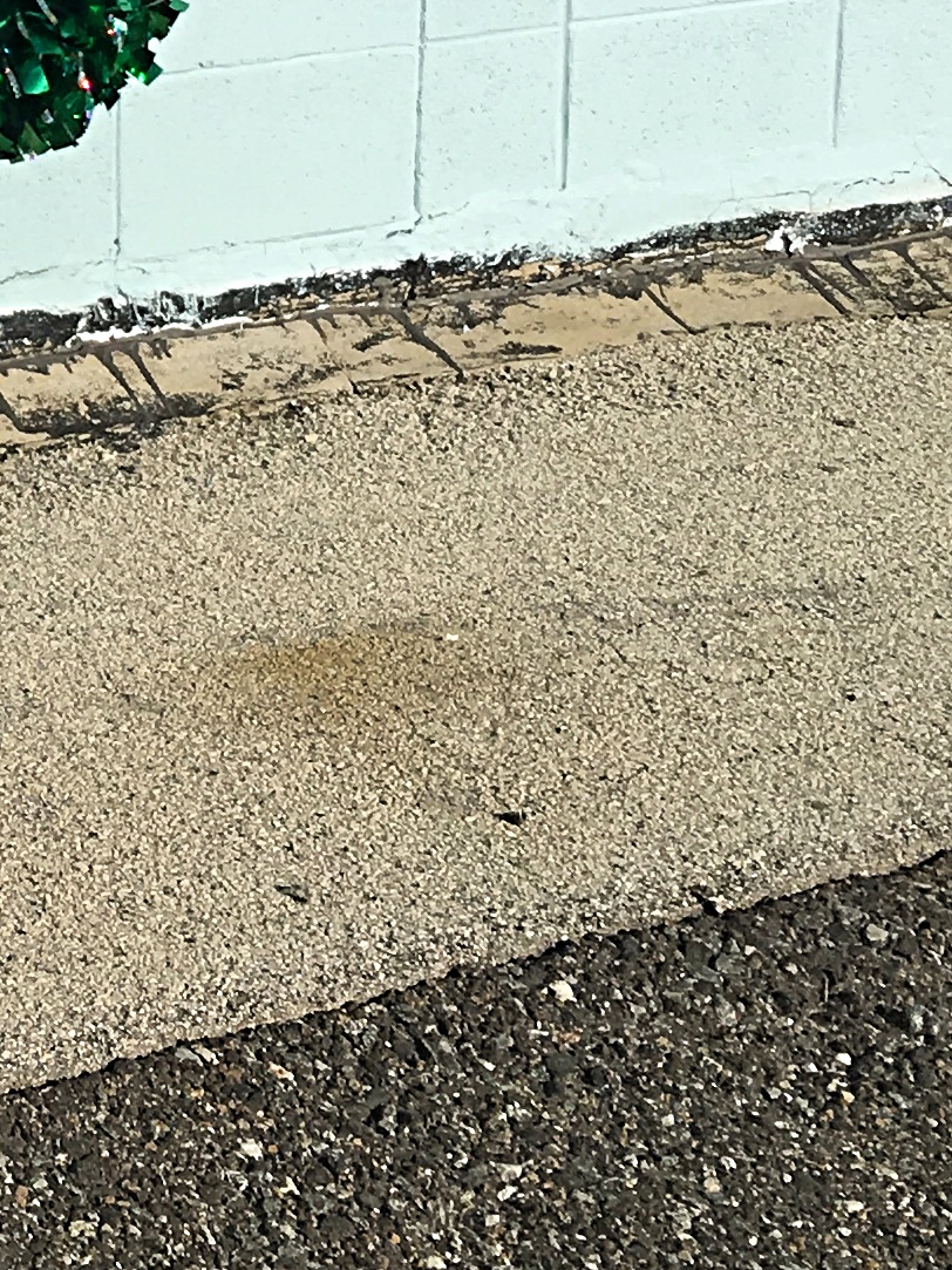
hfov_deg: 12.8
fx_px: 3961
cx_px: -599
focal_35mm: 108
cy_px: -116
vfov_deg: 17.6
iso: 25
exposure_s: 1/3497
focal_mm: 4.15
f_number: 2.2
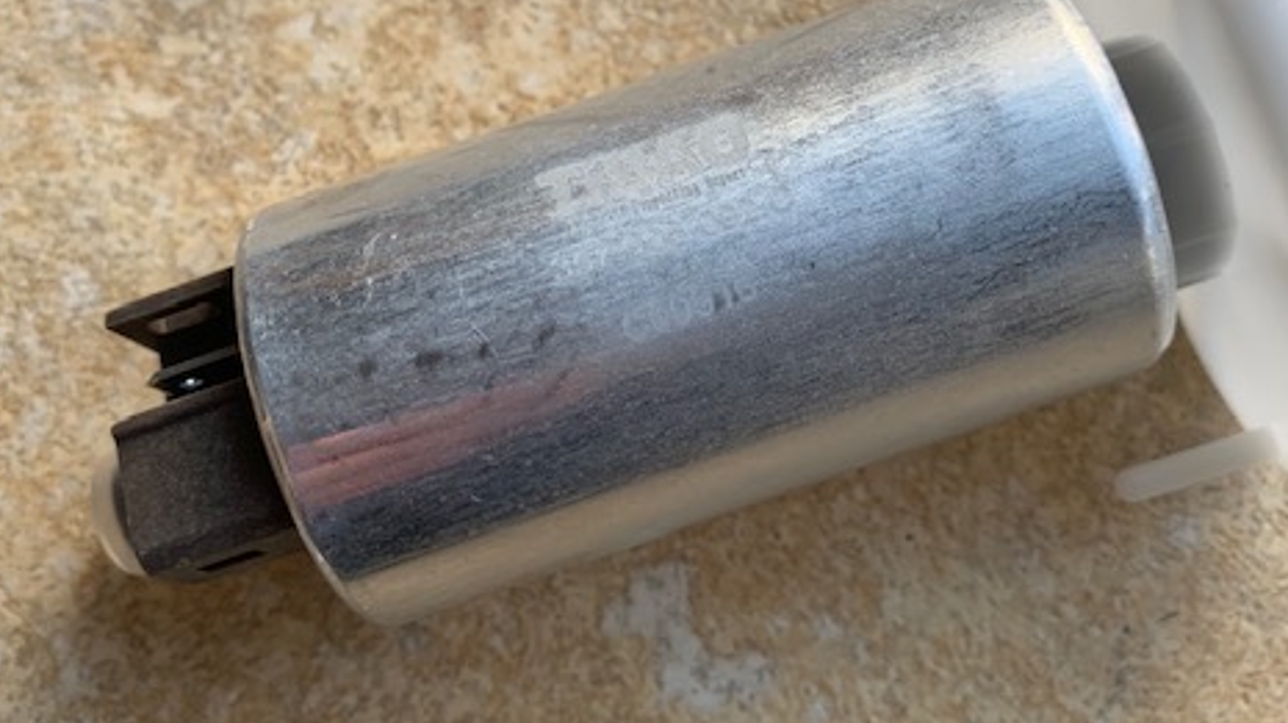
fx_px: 1331
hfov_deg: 51.6
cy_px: 194
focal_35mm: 39
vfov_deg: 30.0
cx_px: 668
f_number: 1.8
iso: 64
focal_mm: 4.25
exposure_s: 1/121
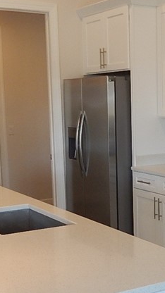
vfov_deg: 31.3
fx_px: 521
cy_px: 181
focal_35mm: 67
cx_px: 166
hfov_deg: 17.6
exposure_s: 1/30
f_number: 3.4
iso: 200
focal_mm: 4.5
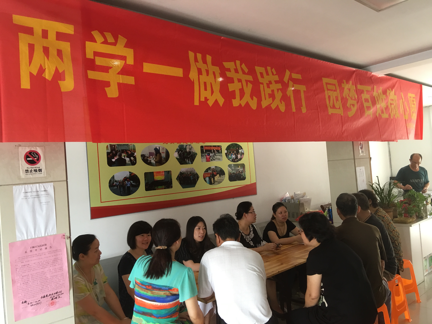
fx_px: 362
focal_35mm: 29
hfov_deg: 61.7
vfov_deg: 48.2
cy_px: 162
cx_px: 216
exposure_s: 1/17
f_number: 2.2
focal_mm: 4.15
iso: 50
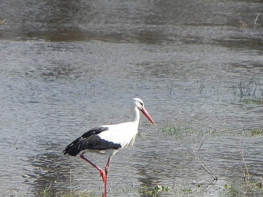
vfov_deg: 1.2
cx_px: 150
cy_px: 160
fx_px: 9203
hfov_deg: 1.6
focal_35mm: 1211
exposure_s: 1/303
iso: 160
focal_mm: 120
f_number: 6.3
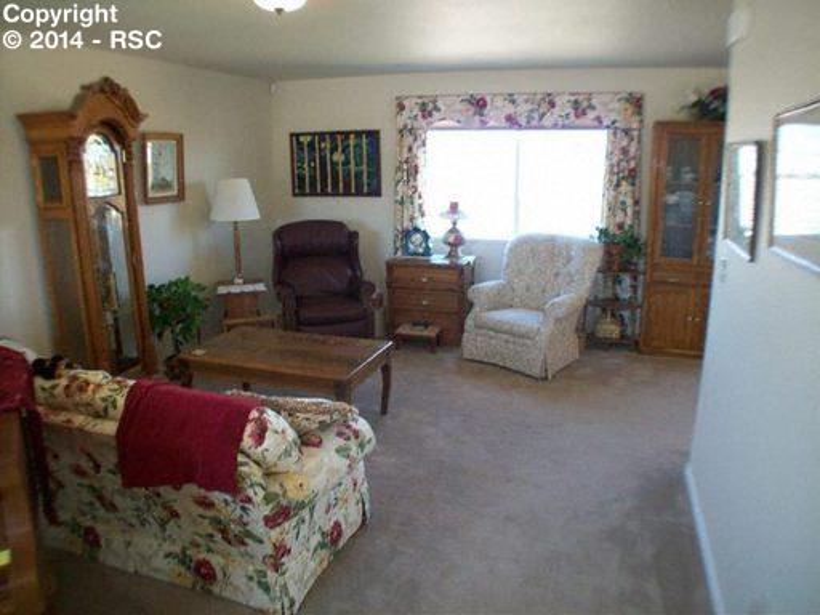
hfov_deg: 50.1
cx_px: 410
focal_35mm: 37
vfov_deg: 38.7
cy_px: 308
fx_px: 876
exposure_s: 1/45
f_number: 2.8
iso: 160
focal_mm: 6.2
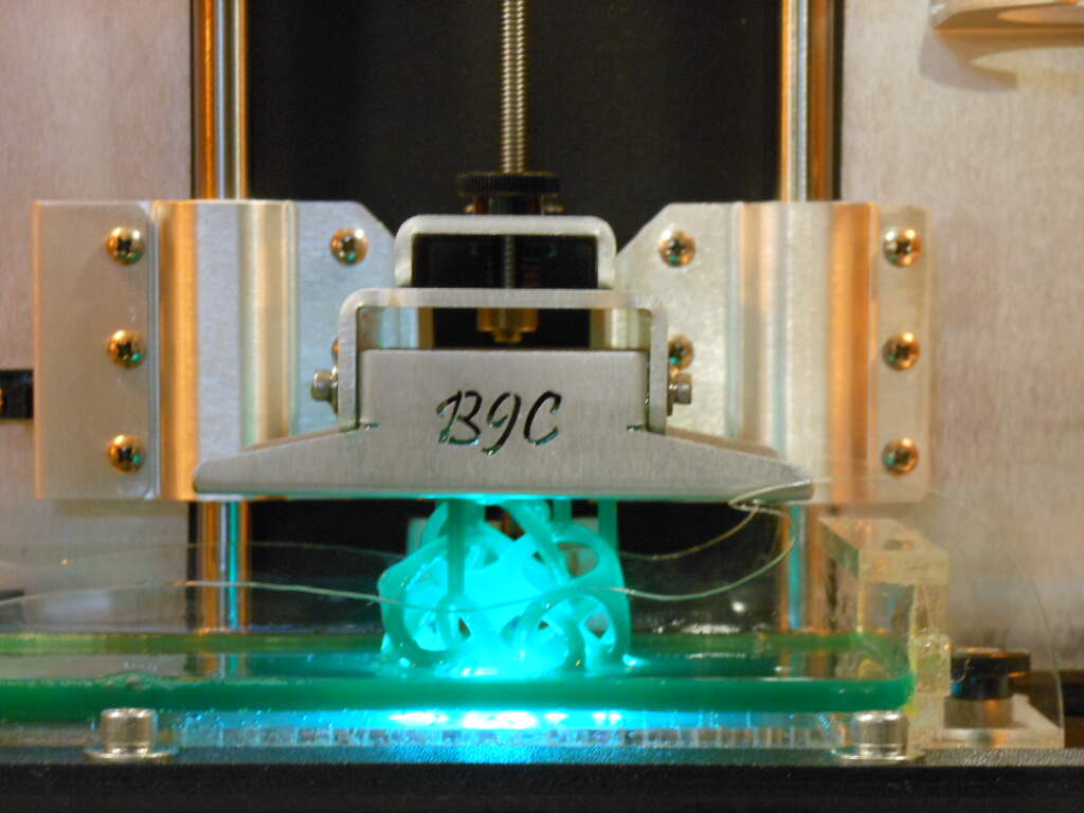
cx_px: 542
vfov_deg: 13.3
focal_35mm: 111
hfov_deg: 17.7
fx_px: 3476
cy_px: 406
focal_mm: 19.7
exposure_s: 1/6
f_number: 4.8
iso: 400
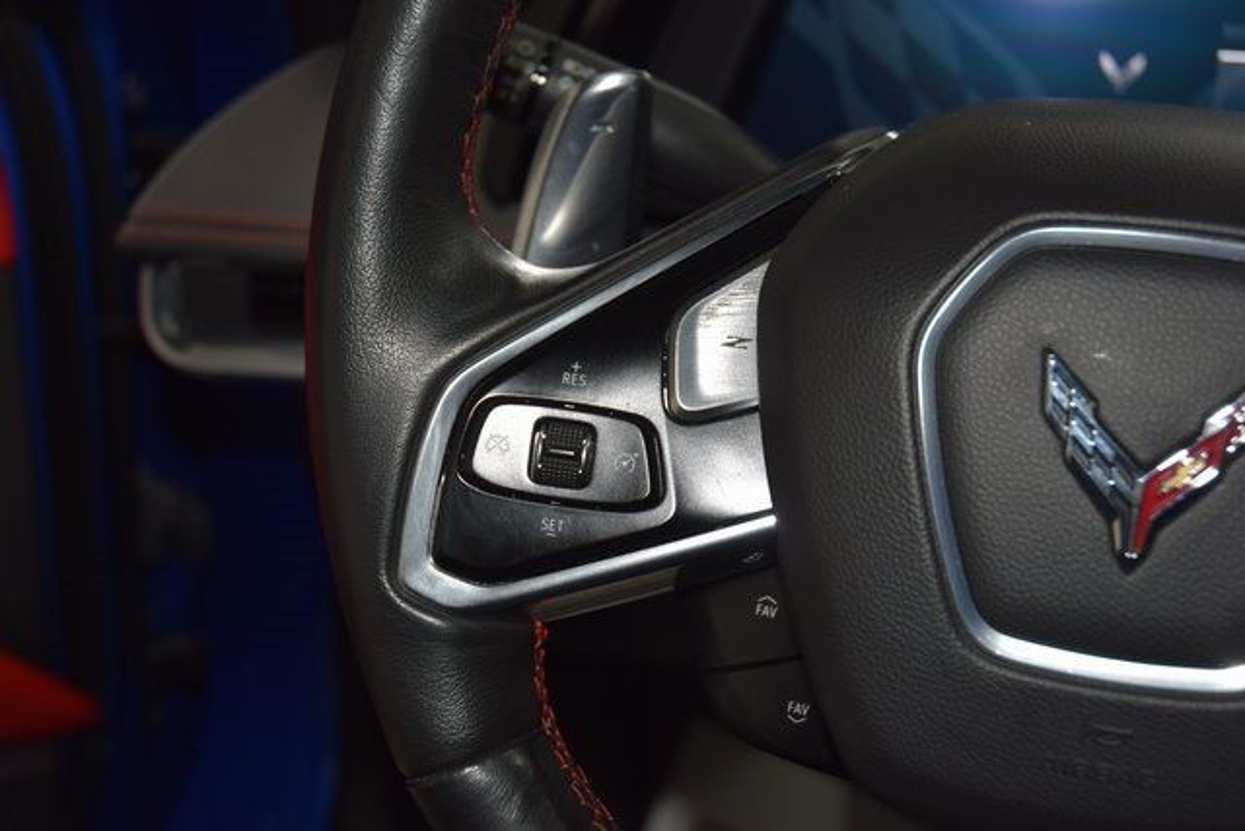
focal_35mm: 51
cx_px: 622
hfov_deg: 38.9
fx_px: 1764
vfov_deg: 26.5
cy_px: 416
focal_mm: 34
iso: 320
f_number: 4
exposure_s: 1/40
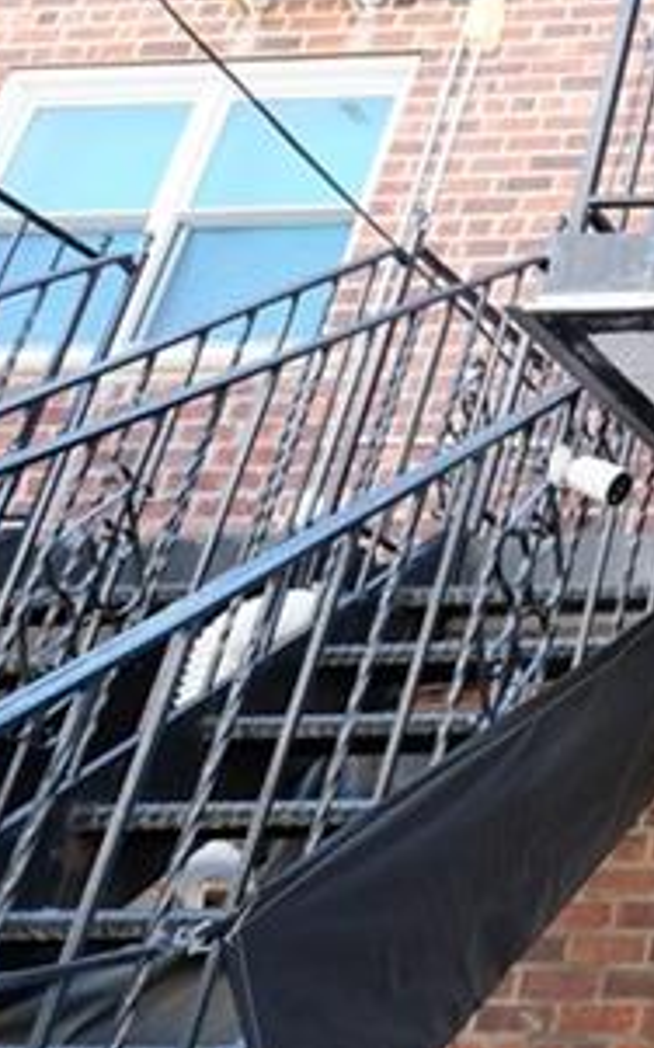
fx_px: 1484
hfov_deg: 18.5
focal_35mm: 52
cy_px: 282
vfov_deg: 38.0
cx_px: 1228
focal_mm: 10
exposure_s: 1/150
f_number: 4.5
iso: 400
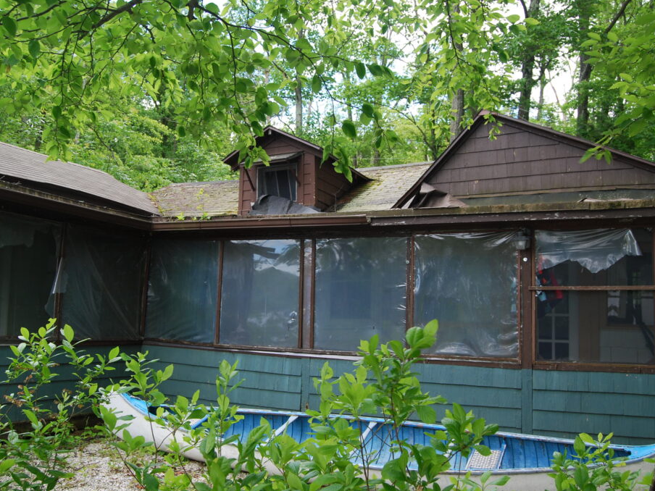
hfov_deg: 51.3
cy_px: 246
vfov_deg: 39.7
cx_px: 313
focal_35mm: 36
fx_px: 681
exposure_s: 1/125
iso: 200
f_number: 5.6
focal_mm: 22
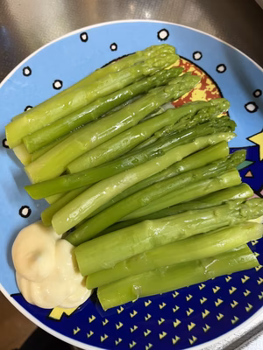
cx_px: 132
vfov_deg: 67.3
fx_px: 263
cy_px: 175
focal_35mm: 26
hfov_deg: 53.1
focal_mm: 5.1
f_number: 1.6
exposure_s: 1/50
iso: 200
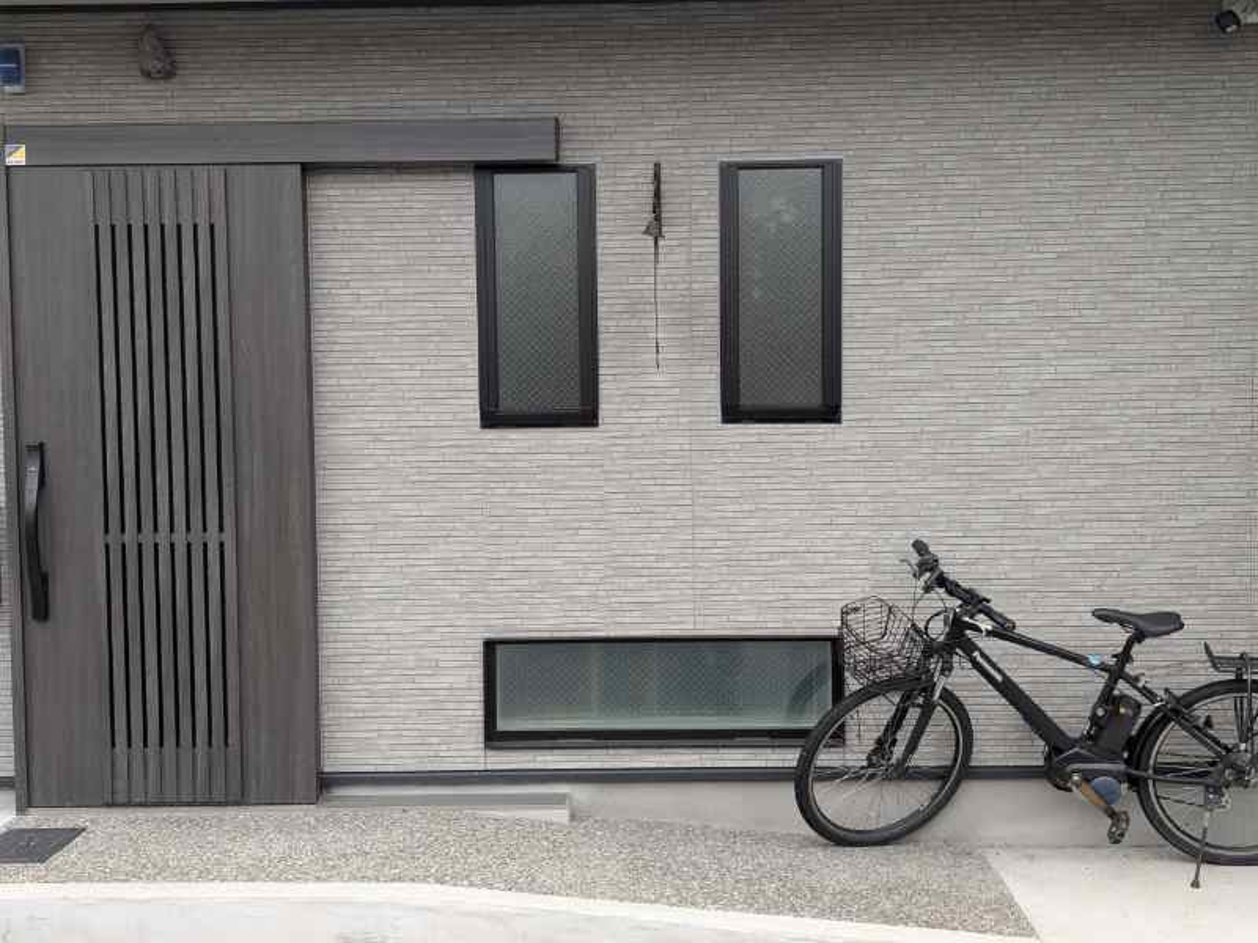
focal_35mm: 48
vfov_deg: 30.3
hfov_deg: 39.7
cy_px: 472
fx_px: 1744
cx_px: 629
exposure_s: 1/195
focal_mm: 6.8
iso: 44
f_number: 1.9
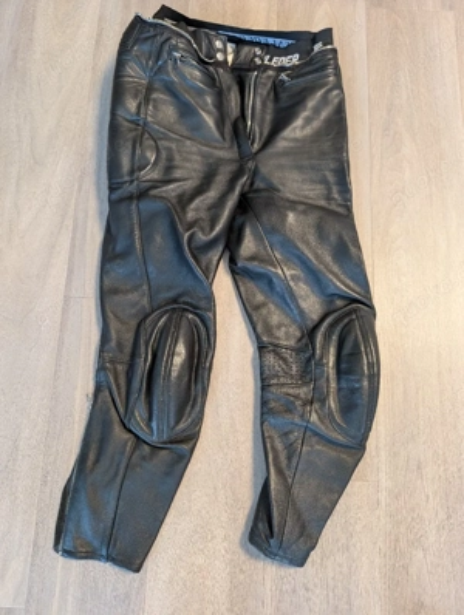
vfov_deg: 71.5
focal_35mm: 24
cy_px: 308
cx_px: 232
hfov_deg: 57.0
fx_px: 428
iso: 178
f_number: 1.68
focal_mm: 6.9
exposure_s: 1/25.1
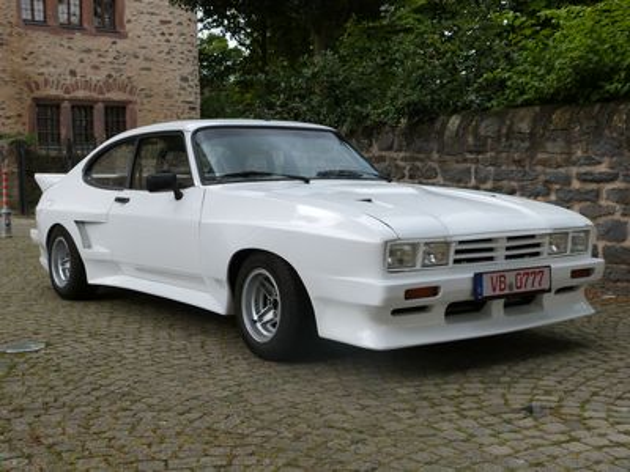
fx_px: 855
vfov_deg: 30.9
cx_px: 315
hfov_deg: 40.4
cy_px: 236
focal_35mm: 47
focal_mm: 8.5
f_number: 4
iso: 100
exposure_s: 1/125
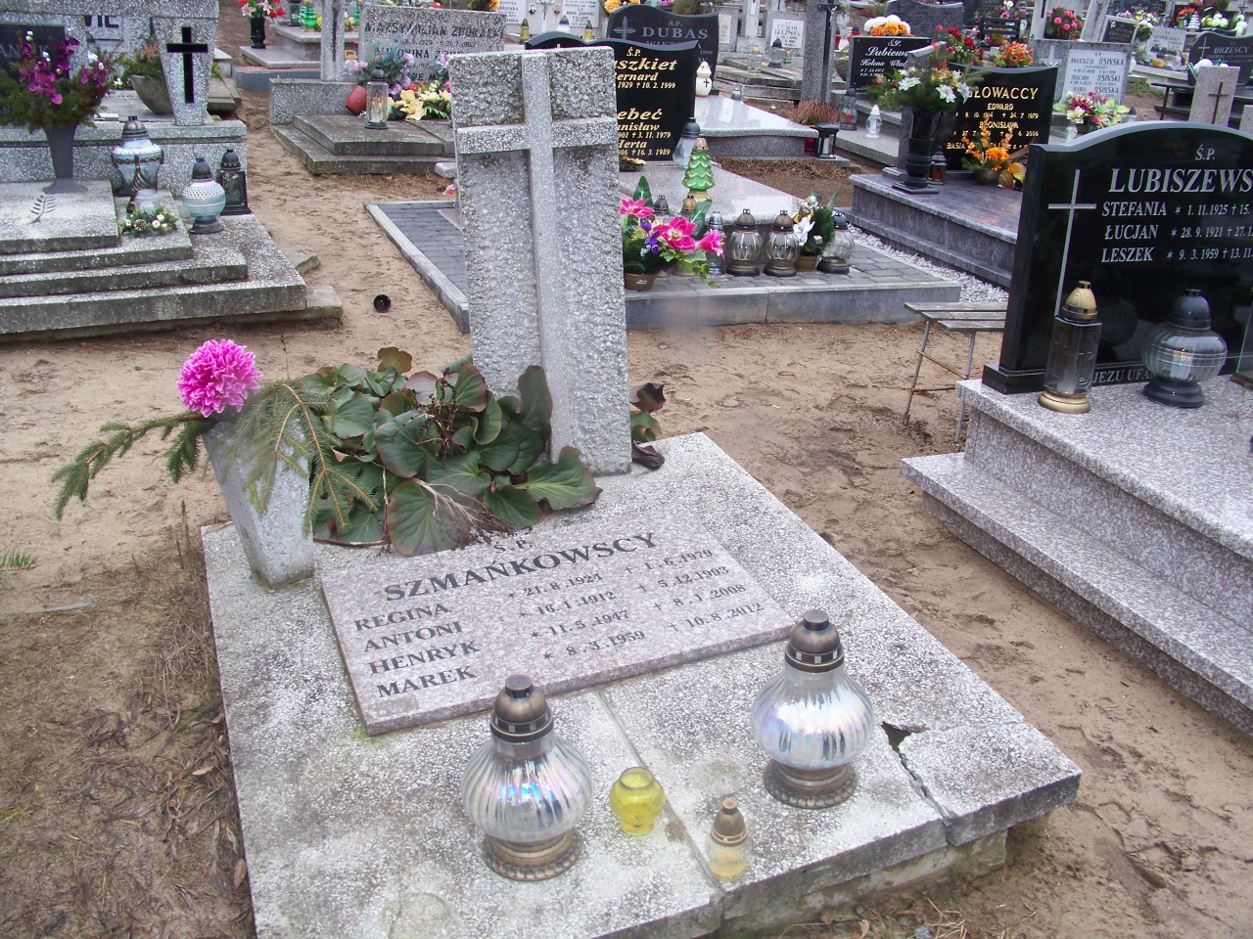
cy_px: 470
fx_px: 1195
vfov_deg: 42.9
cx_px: 626
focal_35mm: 33
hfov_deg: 55.4
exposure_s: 1/25
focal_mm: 5.85
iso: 64
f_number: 5.6
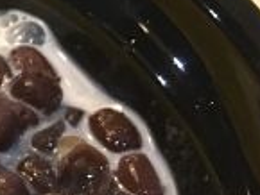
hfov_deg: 11.9
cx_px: -328
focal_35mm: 140
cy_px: 326
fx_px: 1052
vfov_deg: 10.1
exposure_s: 1/17
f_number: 2.2
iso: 200
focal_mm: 4.15
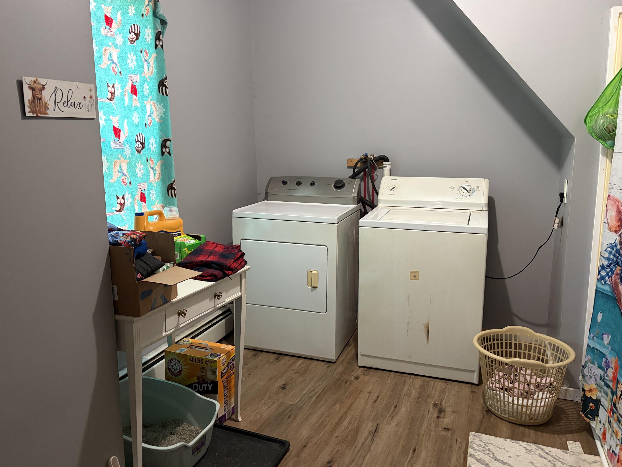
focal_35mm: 28
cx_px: 300
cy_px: 224
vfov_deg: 49.7
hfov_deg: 63.4
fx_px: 503
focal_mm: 5.96
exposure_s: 1/60
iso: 500
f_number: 1.6
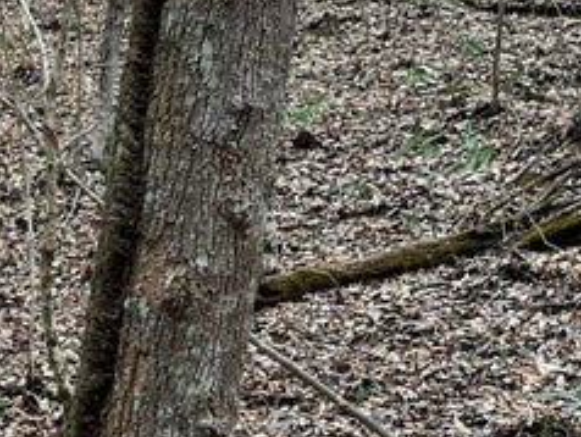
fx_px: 1445
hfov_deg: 20.9
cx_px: -155
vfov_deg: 17.2
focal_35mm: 86
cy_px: 266
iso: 80
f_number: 1.78
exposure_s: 1/535
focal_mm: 6.86
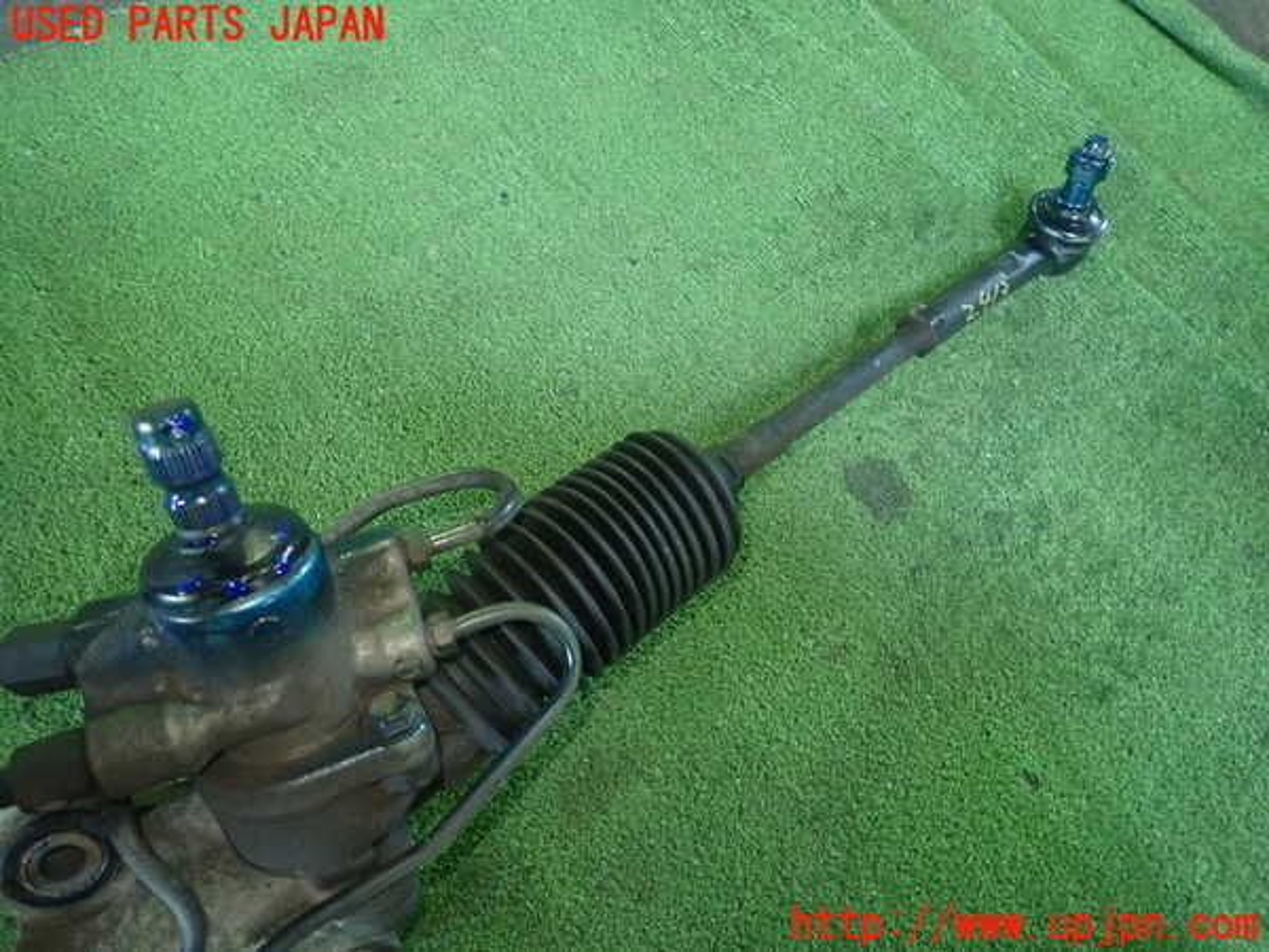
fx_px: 916
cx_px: 634
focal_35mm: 25
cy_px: 476
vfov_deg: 54.9
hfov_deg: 69.4
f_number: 2
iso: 400
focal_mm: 4.5
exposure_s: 1/30
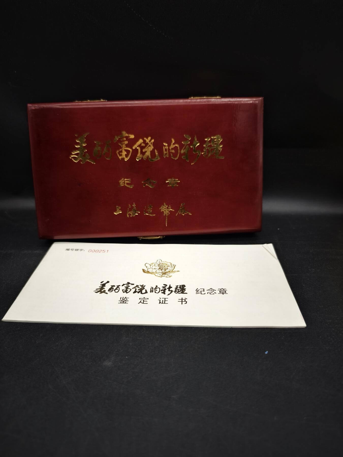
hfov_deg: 58.9
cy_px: 228
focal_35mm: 23
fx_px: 304
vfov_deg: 73.9
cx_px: 172
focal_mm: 5.6
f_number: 1.57
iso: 591
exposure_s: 1/50
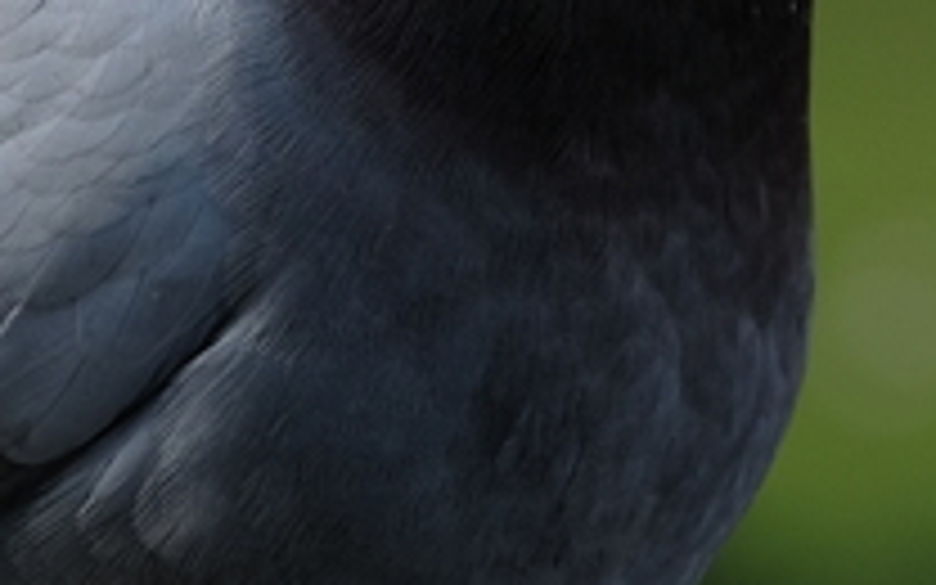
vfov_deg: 2.5
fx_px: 13443
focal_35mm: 527
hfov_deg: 4.0
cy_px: -263
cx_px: 225
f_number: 4.5
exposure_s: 1/1000
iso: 320
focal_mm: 70
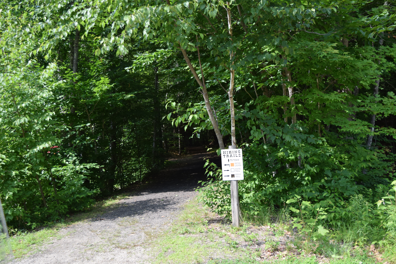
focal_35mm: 40
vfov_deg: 33.0
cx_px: 198
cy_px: 132
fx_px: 445
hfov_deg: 47.9
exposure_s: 1/1250
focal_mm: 27
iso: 400
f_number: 4.5
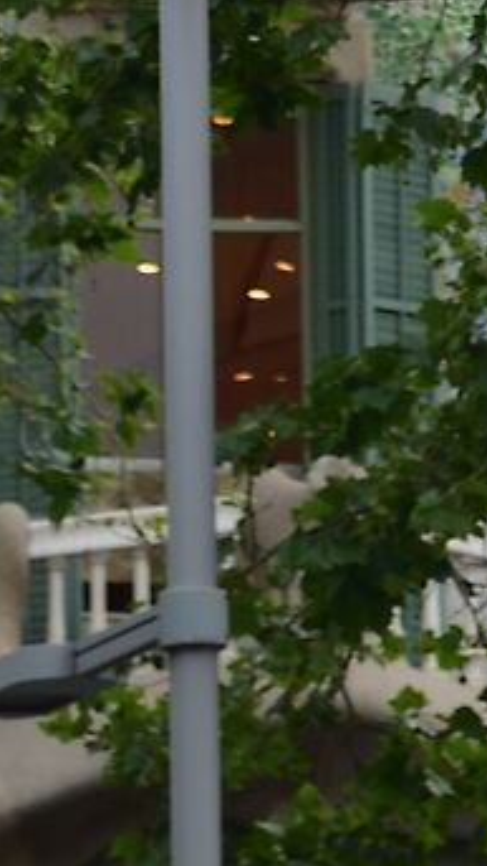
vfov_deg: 4.1
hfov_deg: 2.4
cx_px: 845
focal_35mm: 514
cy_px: -1434
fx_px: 11797
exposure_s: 1/250
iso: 200
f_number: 4
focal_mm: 70
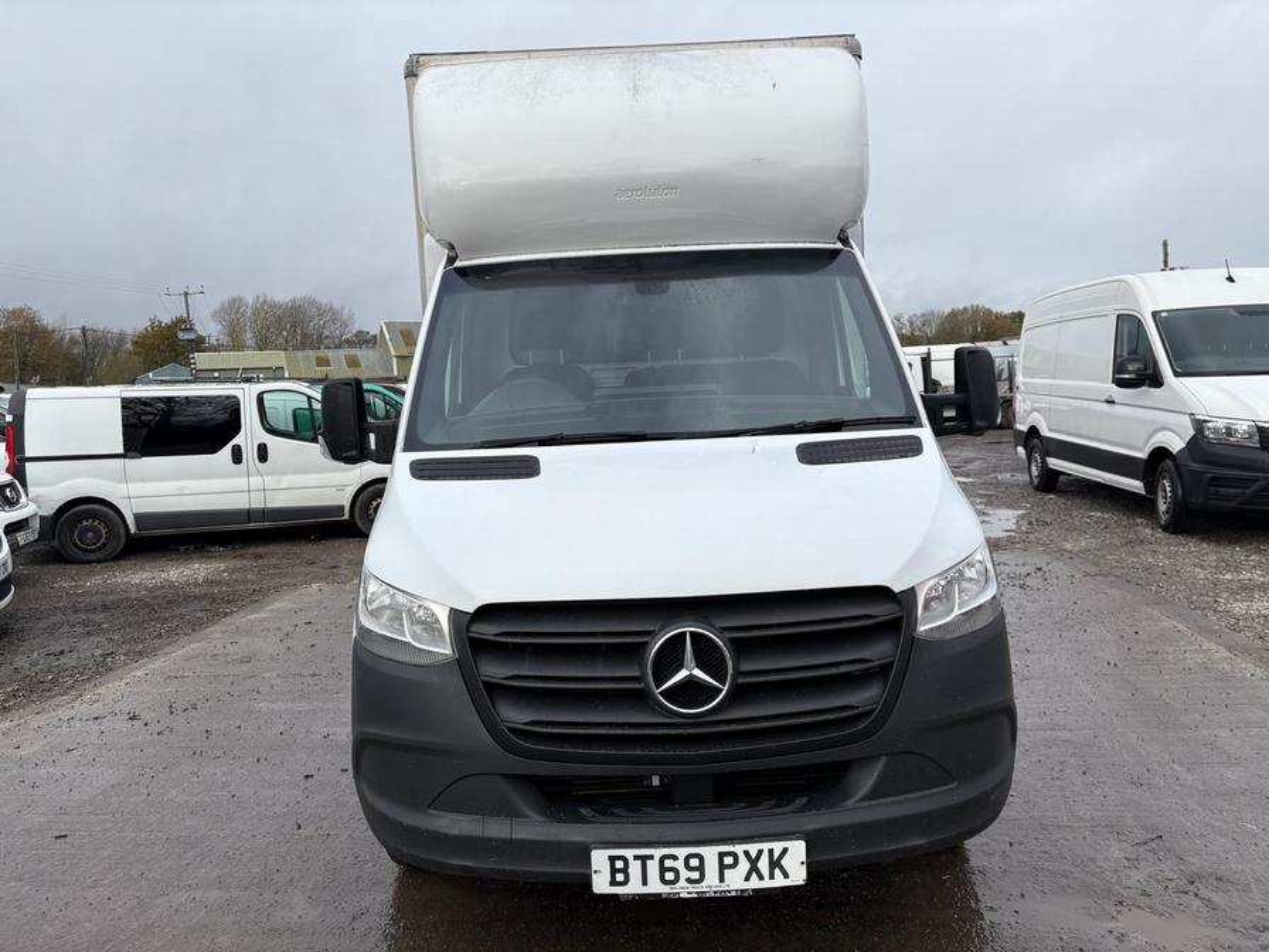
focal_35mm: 26
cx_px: 634
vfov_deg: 53.1
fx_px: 953
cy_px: 476
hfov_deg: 67.3
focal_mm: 5.96
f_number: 1.6
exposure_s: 1/1550
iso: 50
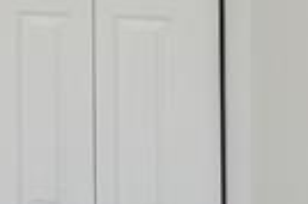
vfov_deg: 10.7
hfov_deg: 11.7
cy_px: -117
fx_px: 1042
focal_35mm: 122
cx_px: -540
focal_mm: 16
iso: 200
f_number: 8
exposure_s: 1/25
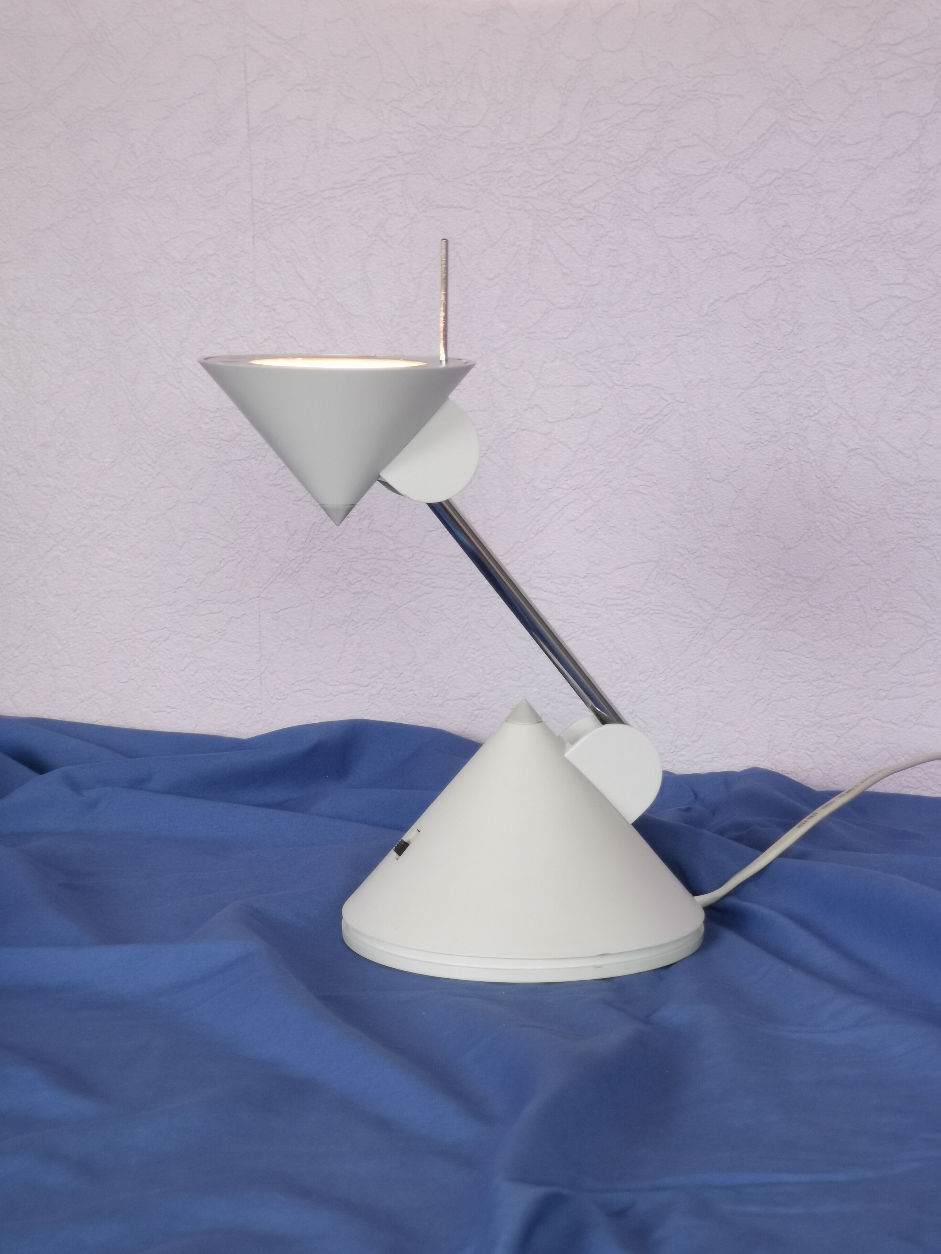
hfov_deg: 18.2
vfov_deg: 24.1
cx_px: 470
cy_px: 627
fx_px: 2936
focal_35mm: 81
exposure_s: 1/50
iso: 160
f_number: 2.4
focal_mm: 7.48
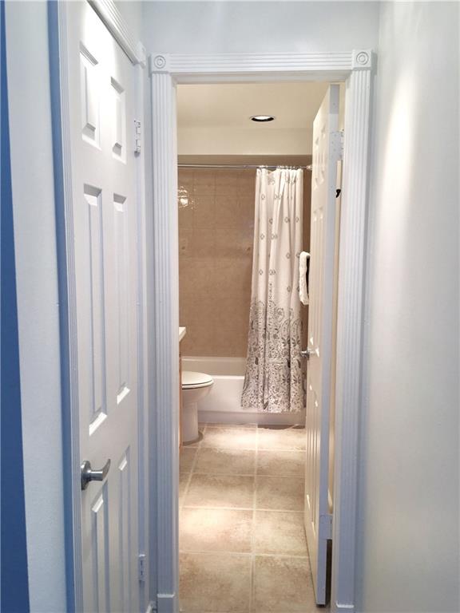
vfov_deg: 61.7
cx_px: 230
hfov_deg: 48.2
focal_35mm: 29
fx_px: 514
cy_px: 306
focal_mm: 4.15
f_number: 2.2
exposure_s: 1/60
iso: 25
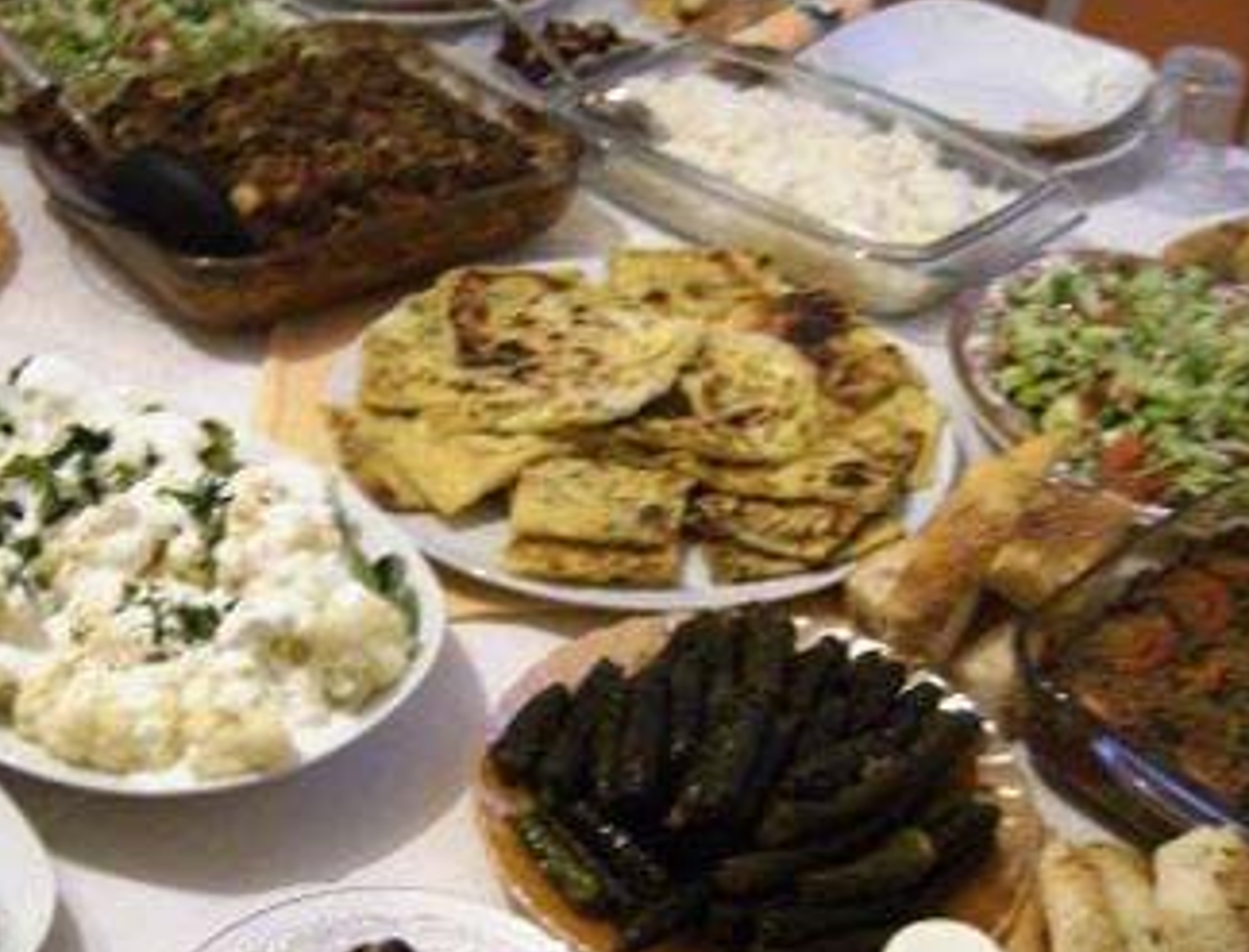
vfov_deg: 29.3
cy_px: 584
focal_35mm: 50
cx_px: 490
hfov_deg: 37.8
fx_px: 1815
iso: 200
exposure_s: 1/10.8
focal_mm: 6
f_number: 2.8
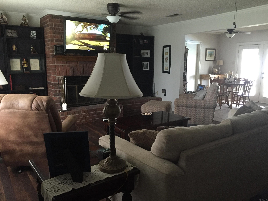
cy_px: 100
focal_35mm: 29
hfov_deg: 61.7
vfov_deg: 48.2
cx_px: 134
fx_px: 225
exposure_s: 1/15
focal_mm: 4.15
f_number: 2.2
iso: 250
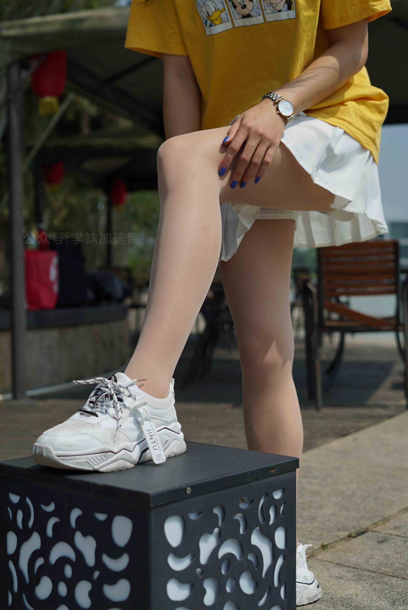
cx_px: 204
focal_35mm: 50
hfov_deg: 27.0
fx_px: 849
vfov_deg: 39.6
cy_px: 305
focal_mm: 50
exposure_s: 1/2500
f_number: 4
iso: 100
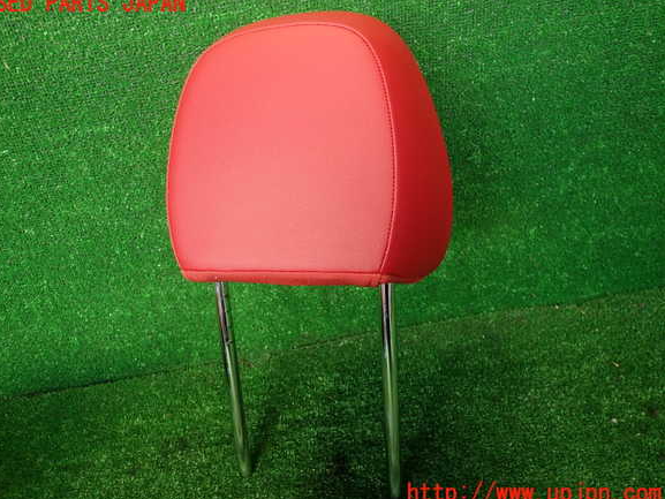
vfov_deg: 53.1
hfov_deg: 67.3
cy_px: 249
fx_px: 500
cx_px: 322
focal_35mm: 26
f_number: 2
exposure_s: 1/60
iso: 160
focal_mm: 4.5
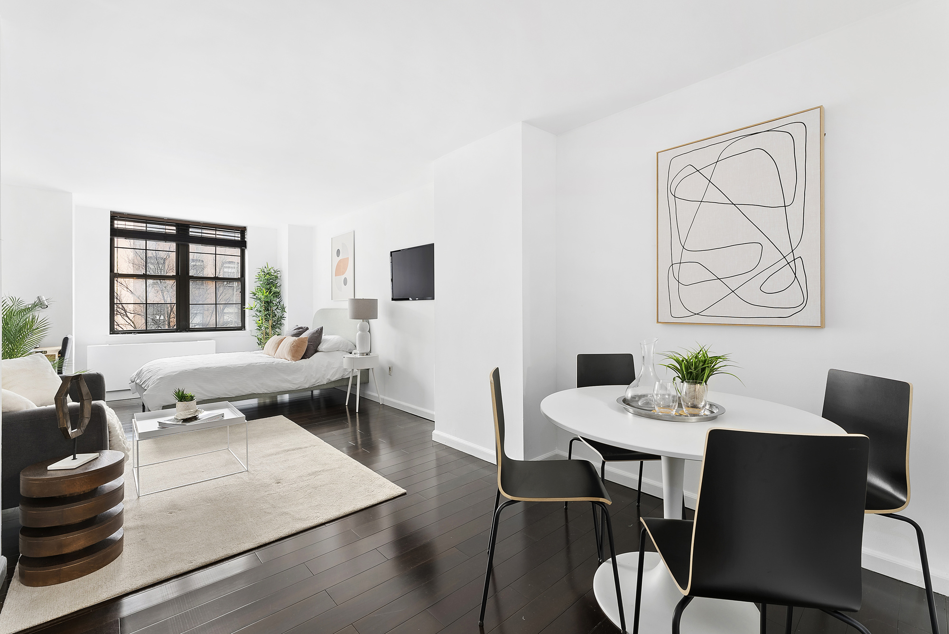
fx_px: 406
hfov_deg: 98.9
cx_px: 474
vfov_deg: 75.9
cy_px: 317
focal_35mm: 15
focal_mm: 15.4
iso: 200
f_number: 11
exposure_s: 8
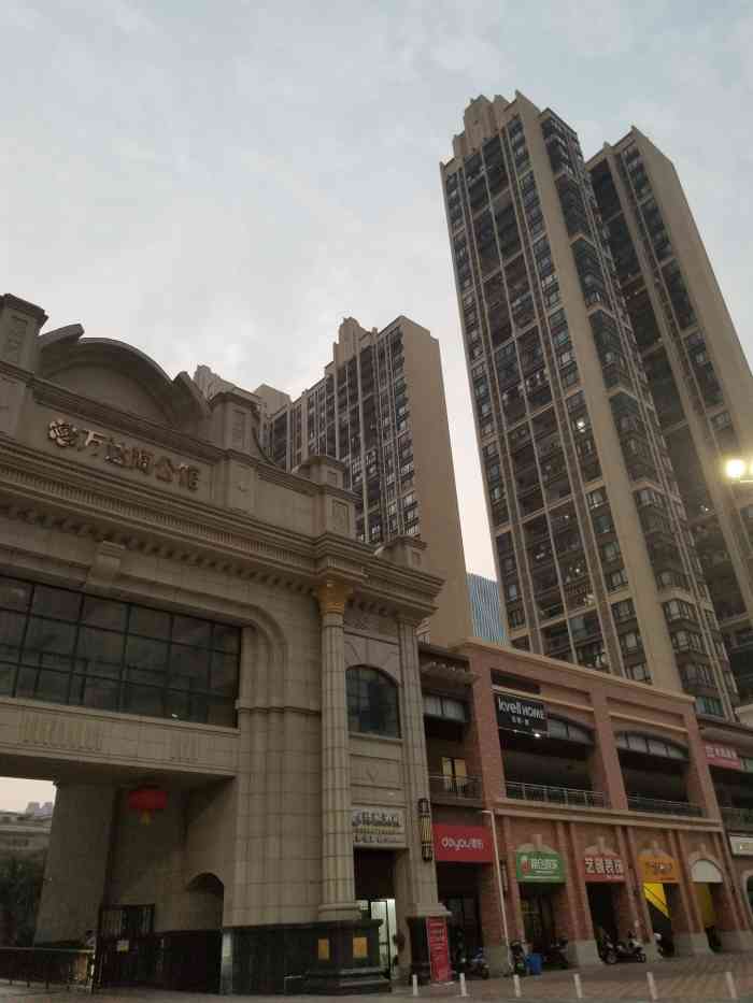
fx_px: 754
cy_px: 502
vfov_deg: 67.3
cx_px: 376
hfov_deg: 53.1
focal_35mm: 26
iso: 160
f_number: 1.7
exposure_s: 1/100
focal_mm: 4.25
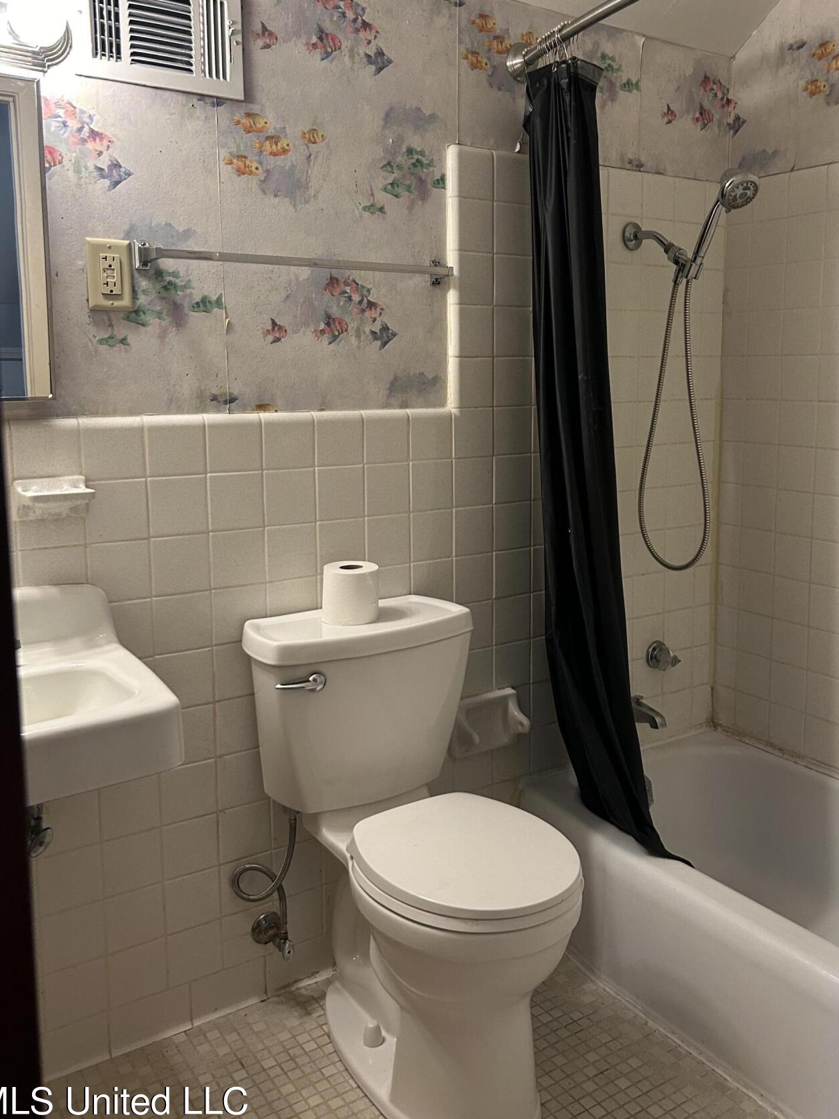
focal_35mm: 31
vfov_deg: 58.2
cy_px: 495
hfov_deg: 45.3
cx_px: 474
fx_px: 1002
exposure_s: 1/60
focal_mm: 5.7
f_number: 1.5
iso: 200
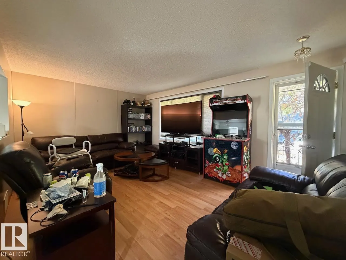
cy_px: 130
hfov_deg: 102.1
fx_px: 140
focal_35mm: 14
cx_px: 173
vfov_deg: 85.7
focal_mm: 2.22
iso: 640
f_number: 2.2
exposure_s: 1/60
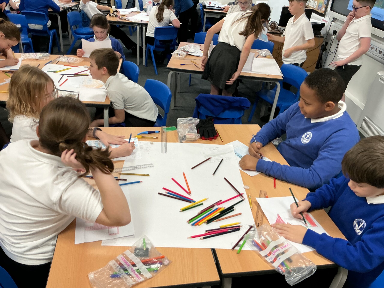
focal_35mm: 29
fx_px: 322
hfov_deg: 61.7
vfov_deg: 48.2
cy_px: 144
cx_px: 192
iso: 80
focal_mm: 3
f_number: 1.8
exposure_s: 1/60
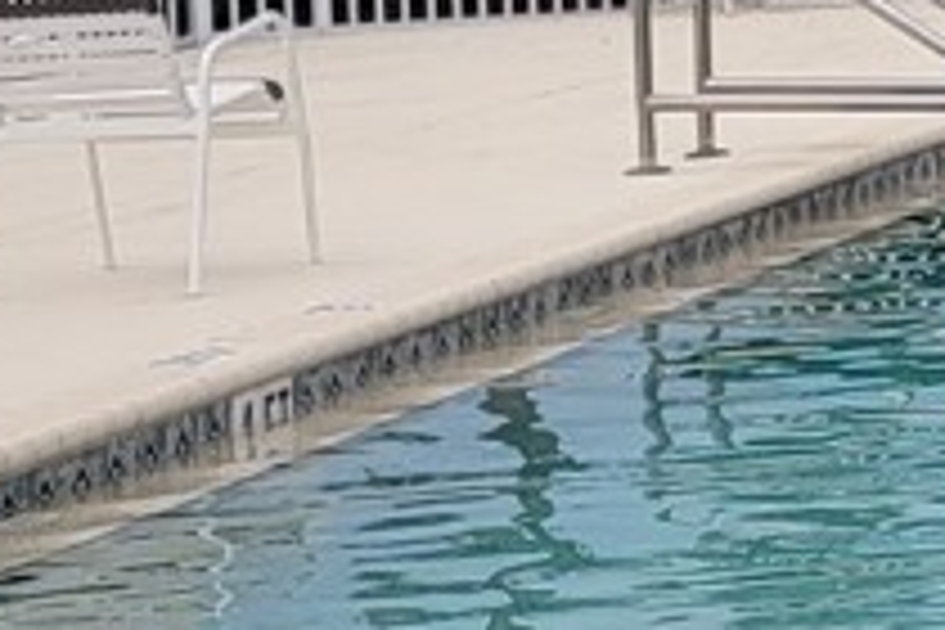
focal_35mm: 122
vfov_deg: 11.0
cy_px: -117
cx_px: 1804
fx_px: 3202
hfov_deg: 14.4
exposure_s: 1/1108
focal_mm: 6.7
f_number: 1.8
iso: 16
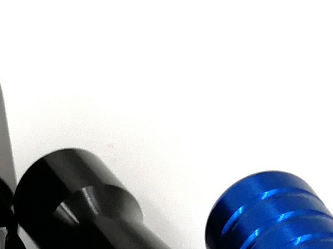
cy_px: 561
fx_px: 1375
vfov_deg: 9.4
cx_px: 43
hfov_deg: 13.7
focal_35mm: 143
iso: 160
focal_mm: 3.95
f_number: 2.2
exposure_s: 1/926
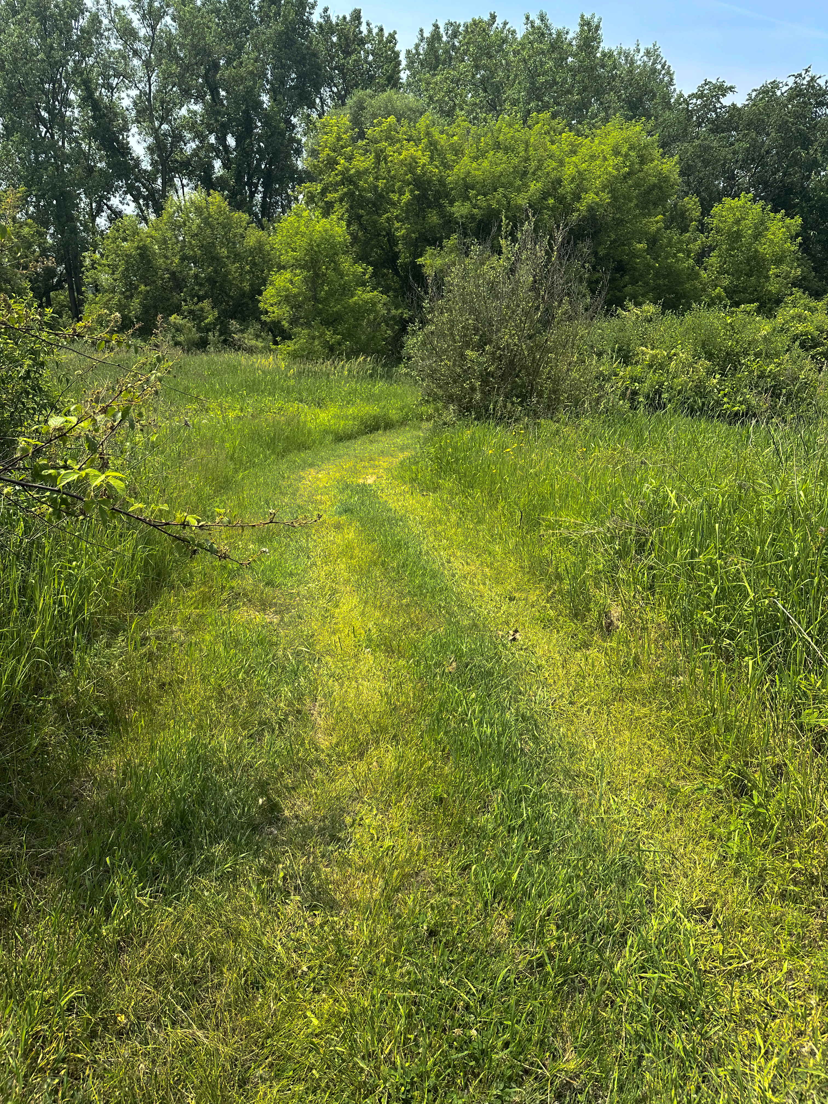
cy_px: 552
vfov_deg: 71.6
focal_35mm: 24
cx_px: 414
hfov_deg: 56.8
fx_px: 765
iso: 80
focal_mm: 6.86
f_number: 1.78
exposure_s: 1/2525
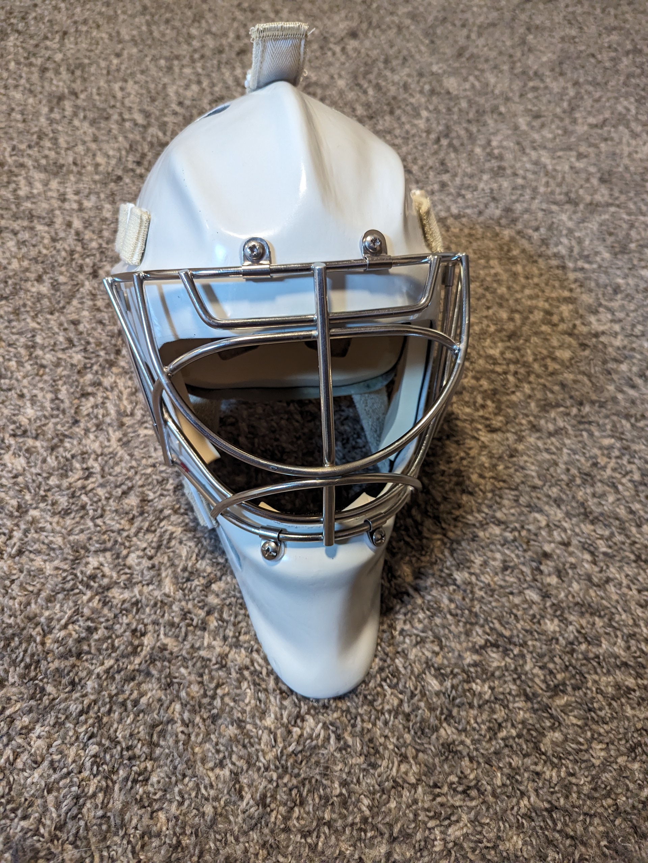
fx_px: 599
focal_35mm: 24
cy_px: 432
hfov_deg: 56.8
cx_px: 324
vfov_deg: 71.6
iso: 633
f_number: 1.85
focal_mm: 6.81
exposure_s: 1/120
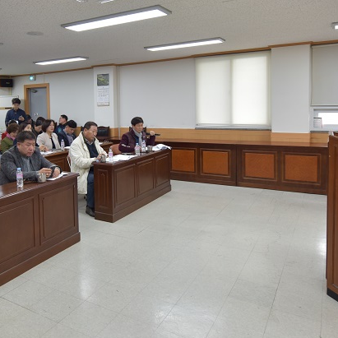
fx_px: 342
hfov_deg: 51.3
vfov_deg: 51.9
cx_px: 107
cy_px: 123
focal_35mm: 31
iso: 500
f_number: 4.5
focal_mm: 15
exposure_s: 1/80
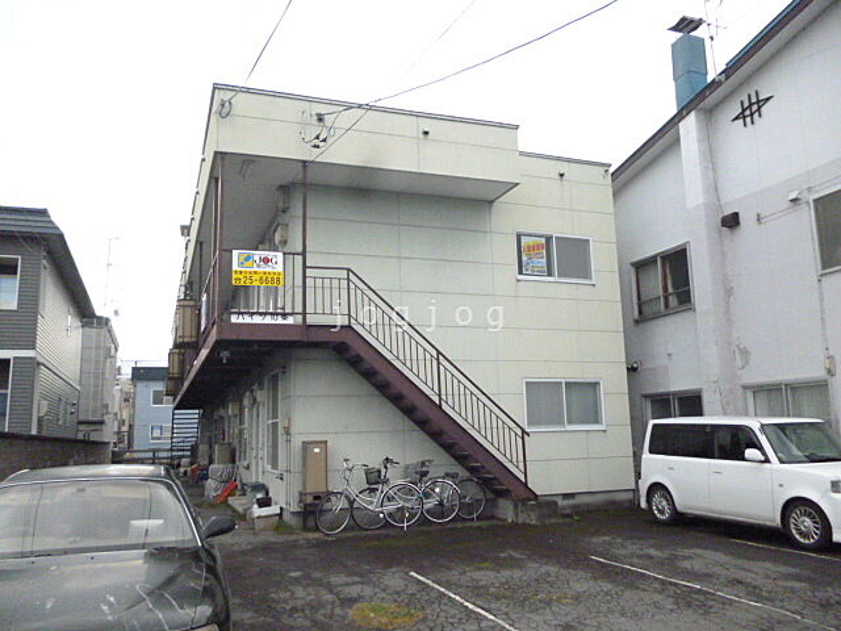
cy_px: 316
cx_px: 420
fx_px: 680
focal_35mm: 28
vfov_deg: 49.7
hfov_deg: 63.4
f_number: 9
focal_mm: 5
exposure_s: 1/400
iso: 800
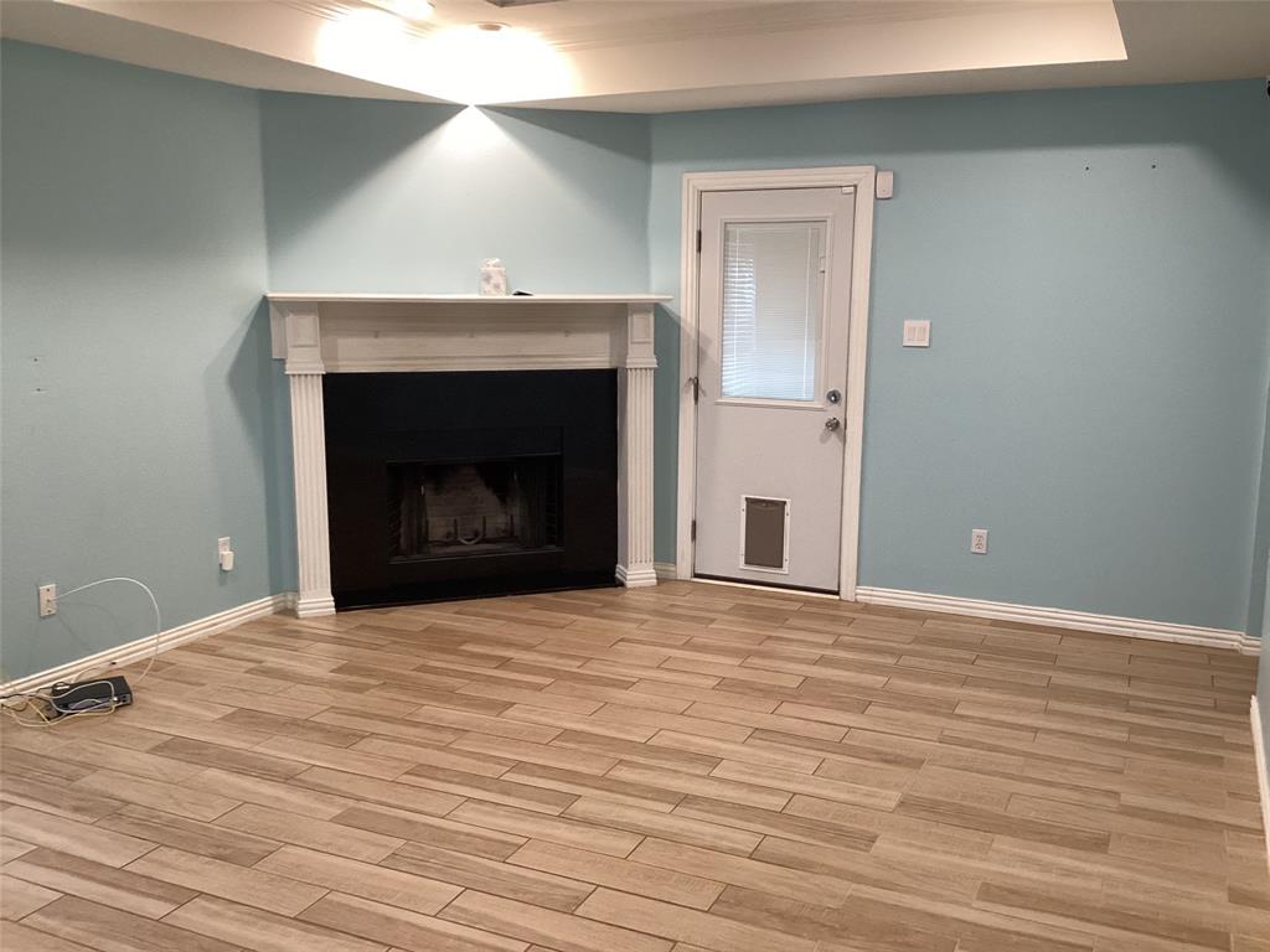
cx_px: 635
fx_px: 1137
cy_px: 476
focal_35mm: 31
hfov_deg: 58.4
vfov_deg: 45.4
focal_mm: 3.3
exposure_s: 1/60
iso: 200
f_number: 2.4
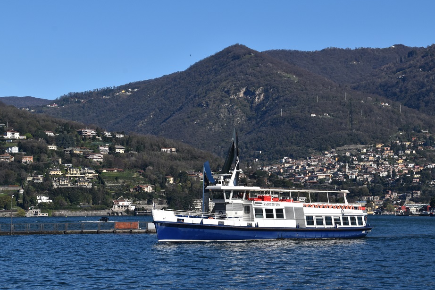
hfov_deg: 14.5
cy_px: 151
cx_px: 208
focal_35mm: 142
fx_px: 1710
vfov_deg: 9.7
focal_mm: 85
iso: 200
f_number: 11
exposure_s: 1/500
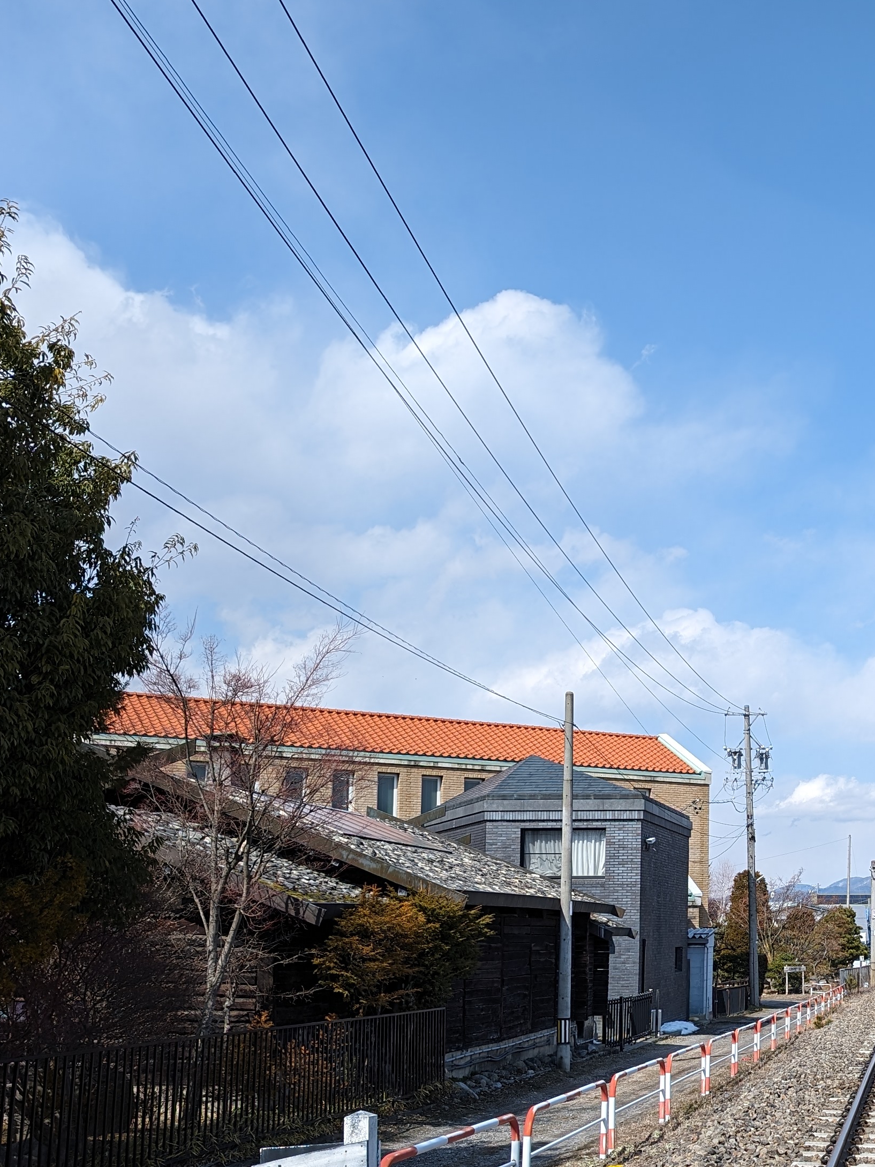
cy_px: 782
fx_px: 1517
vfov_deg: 41.5
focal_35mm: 45
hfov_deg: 29.8
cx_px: 899
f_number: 1.68
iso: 22
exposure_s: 1/1250
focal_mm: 6.9
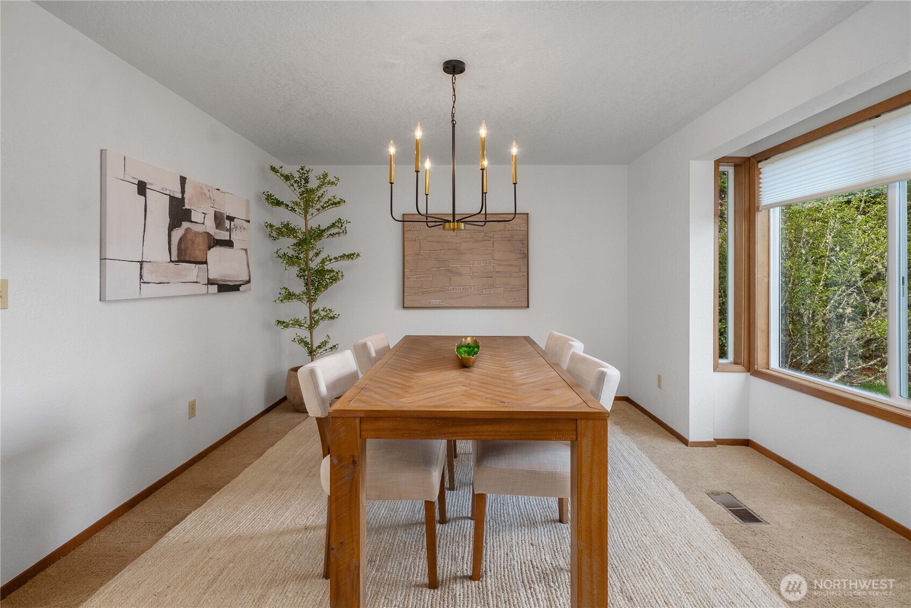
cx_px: 456
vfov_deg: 73.8
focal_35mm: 16
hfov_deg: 96.7
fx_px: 405
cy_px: 304
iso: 1000
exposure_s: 1/8
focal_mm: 16
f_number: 7.1
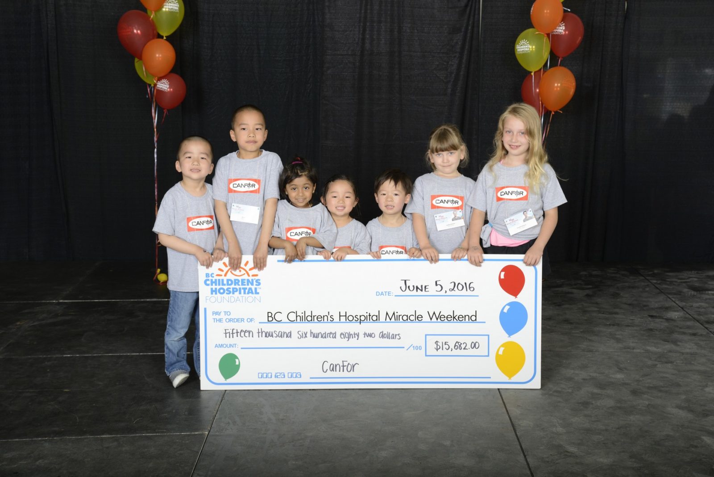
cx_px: 357
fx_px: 1230
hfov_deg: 32.4
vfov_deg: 21.9
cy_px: 238
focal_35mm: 62
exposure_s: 1/250
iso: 400
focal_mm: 62
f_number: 8
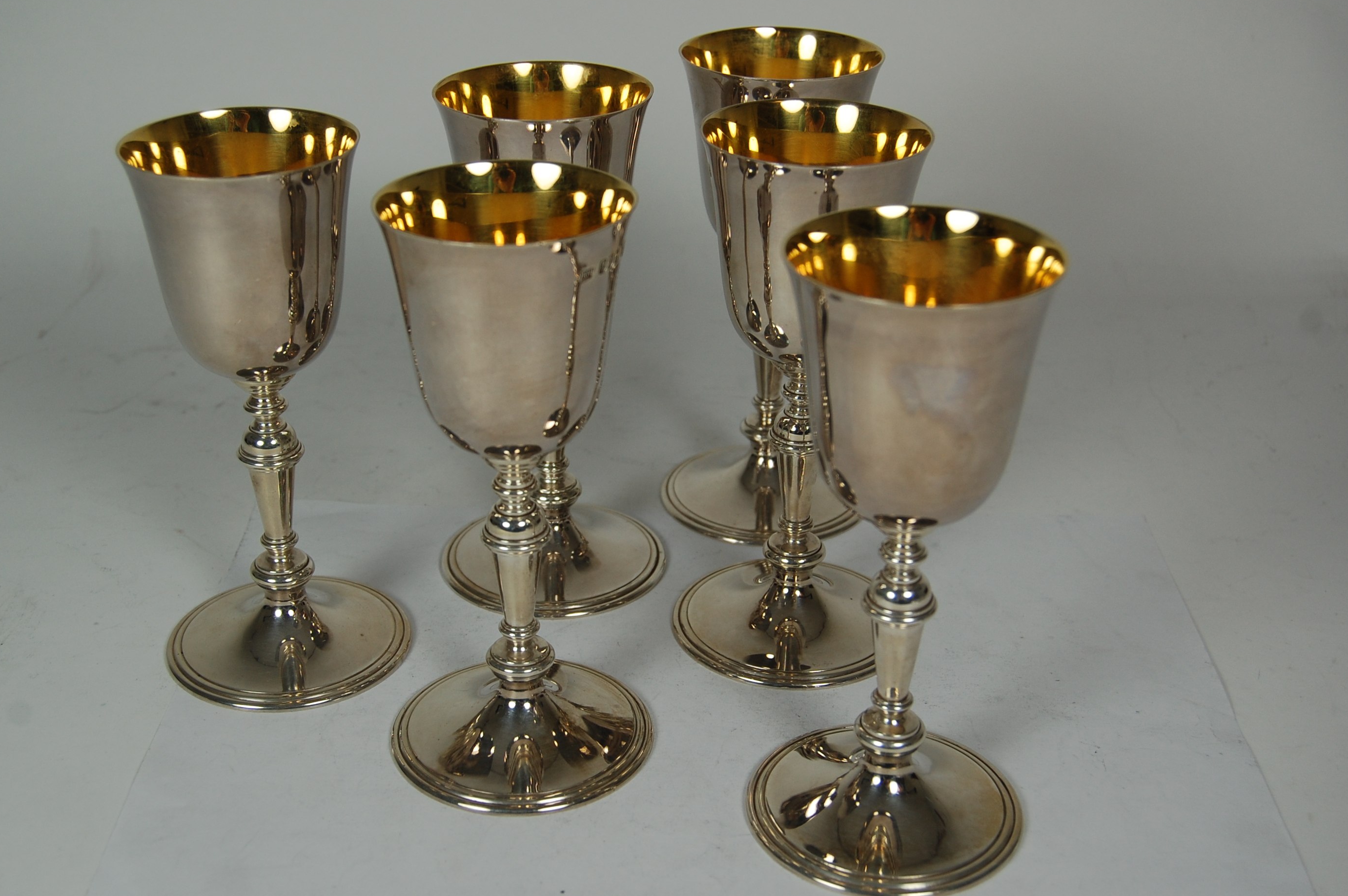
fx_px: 1833
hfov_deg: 40.4
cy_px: 450
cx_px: 643
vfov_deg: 27.5
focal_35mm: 49
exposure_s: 1/125
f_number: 5.6
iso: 200
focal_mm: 30
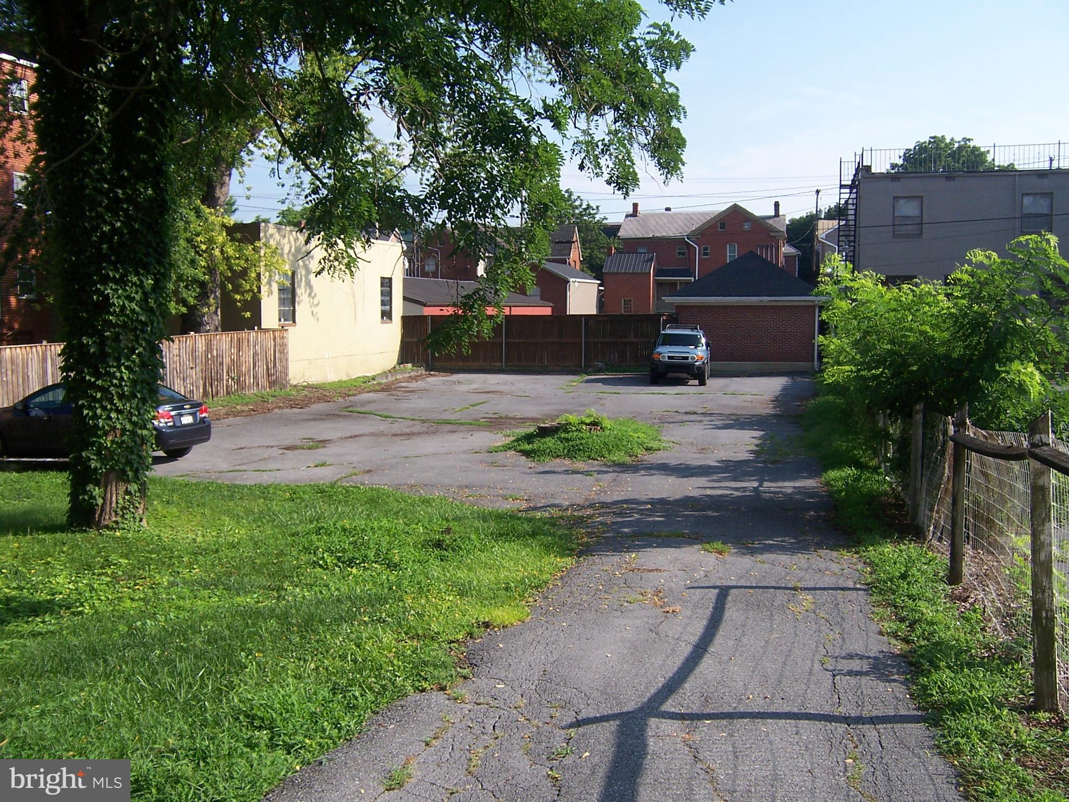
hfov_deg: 55.4
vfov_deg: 42.9
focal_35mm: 33
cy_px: 401
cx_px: 534
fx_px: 1019
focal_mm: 5.5
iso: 80
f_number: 3.4
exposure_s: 1/500
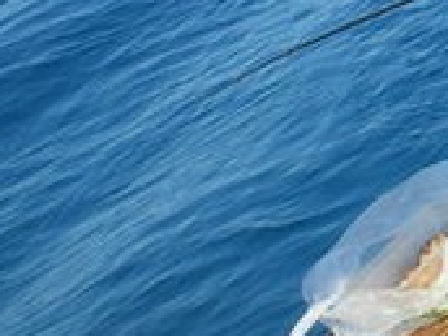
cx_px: 620
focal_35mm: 132
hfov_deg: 14.2
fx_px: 1708
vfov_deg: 10.9
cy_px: -120
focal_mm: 6.3
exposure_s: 1/400
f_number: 4.6
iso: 50
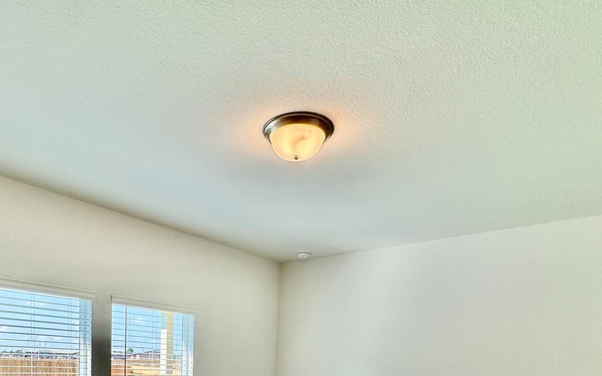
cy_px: 408
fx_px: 459
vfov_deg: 37.6
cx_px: 225
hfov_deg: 65.5
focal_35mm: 28
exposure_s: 1/211
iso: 40
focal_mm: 2.22
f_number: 2.2
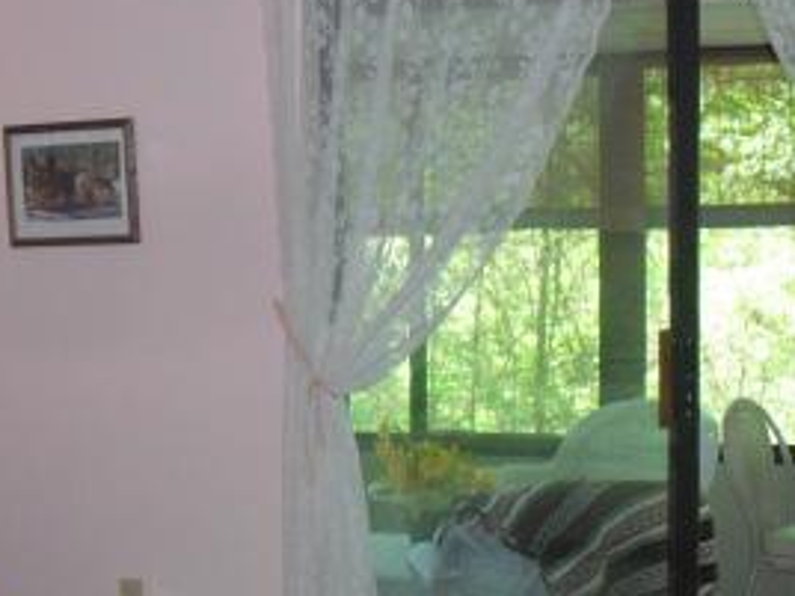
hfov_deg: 25.0
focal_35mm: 78
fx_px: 1791
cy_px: 534
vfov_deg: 18.6
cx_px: 311
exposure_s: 1/60
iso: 400
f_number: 3.1
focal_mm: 6.3
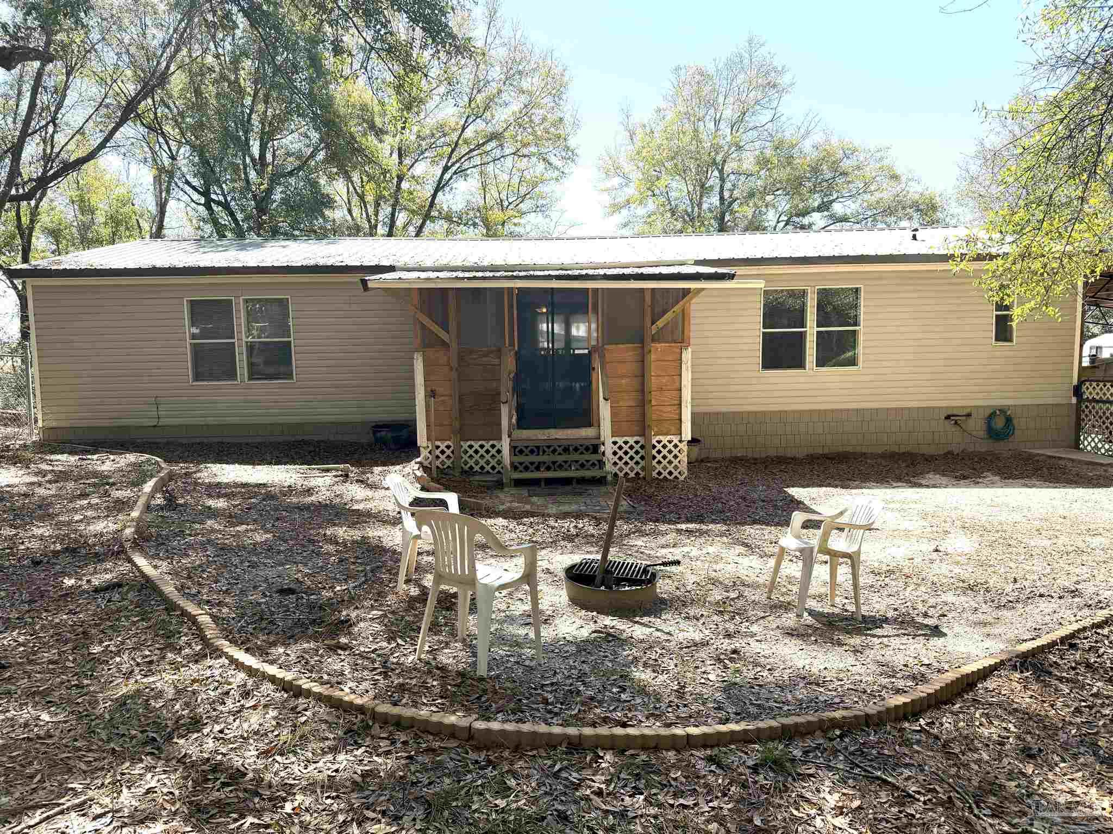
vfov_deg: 56.8
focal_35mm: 24
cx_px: 556
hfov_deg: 71.6
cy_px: 417
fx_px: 772
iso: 100
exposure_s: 1/2110
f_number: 1.78
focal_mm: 6.76
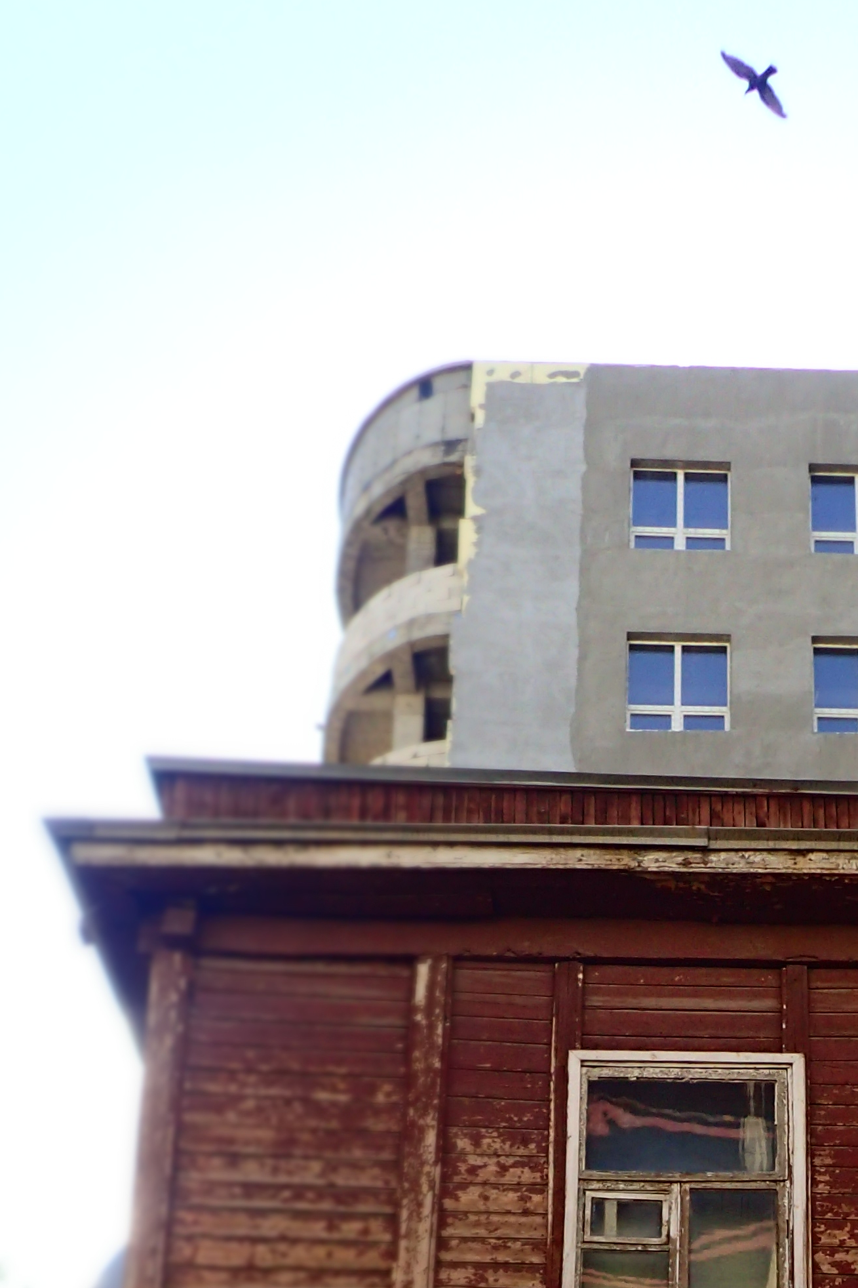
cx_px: 707
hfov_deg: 21.9
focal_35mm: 61
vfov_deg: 29.7
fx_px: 2181
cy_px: 1407
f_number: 2.8
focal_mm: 4.5
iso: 100
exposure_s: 1/500
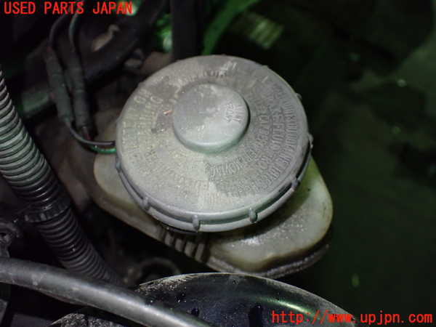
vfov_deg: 46.8
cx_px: 218
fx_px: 378
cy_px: 164
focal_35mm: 30
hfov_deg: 60.0
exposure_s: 1/60
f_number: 2.3
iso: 800
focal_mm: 5.4
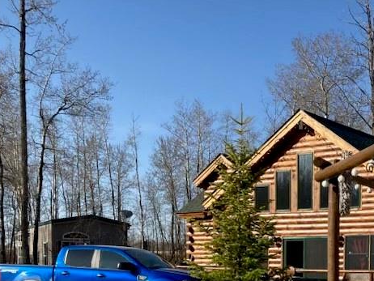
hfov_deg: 30.2
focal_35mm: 62
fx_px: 670
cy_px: 309
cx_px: 317
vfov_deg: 22.3
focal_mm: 3.99
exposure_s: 1/1429
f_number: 1.8
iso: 20
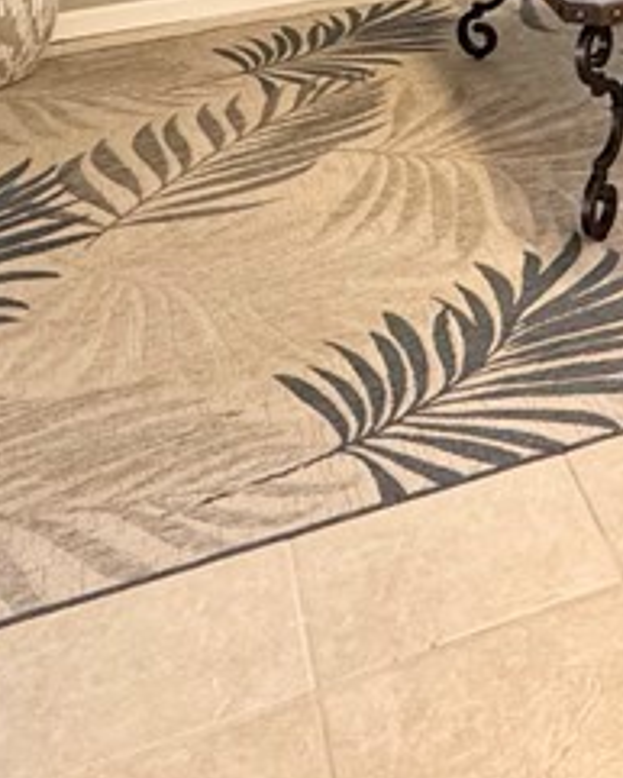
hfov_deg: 24.3
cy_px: -303
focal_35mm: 58
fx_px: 1336
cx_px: 704
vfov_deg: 26.2
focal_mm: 2.22
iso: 250
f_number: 2.2
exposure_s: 1/60
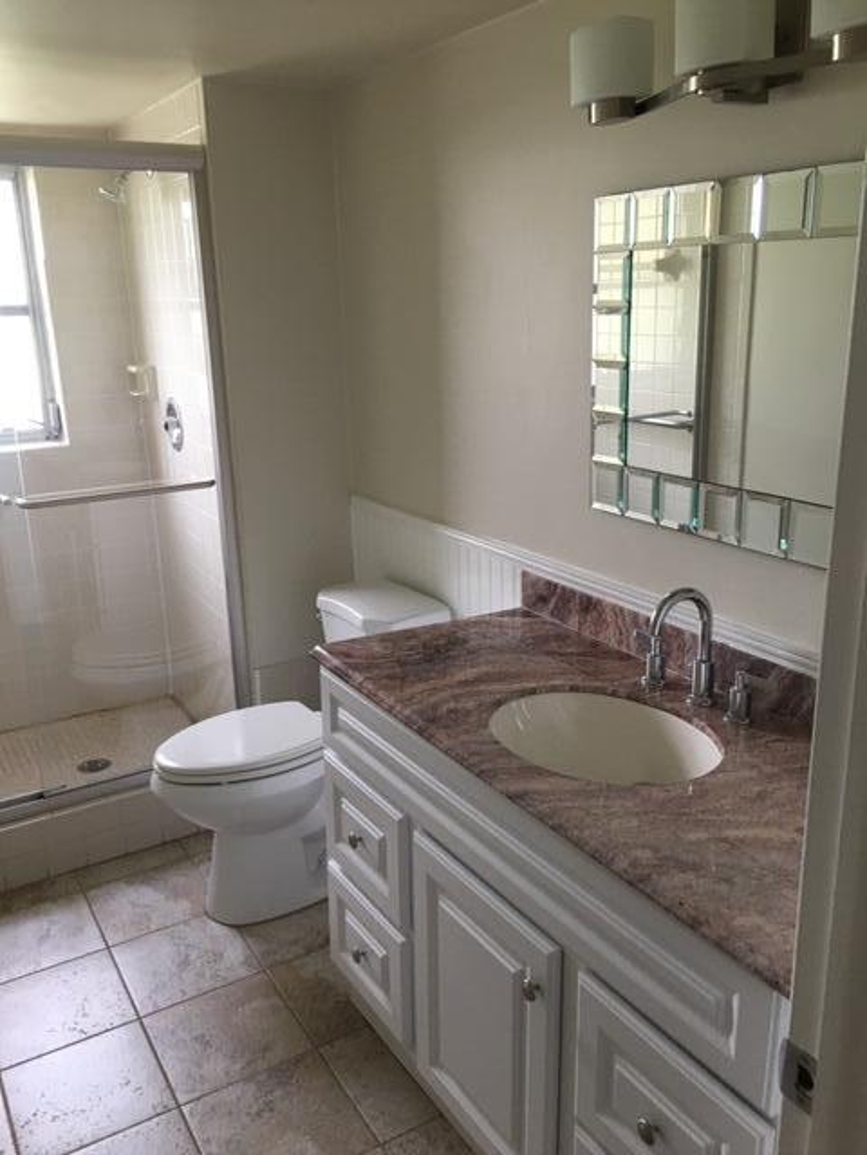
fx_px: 968
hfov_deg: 48.2
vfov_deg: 61.7
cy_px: 578
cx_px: 434
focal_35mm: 29
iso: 40
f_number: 2.2
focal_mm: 4.15
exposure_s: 1/15
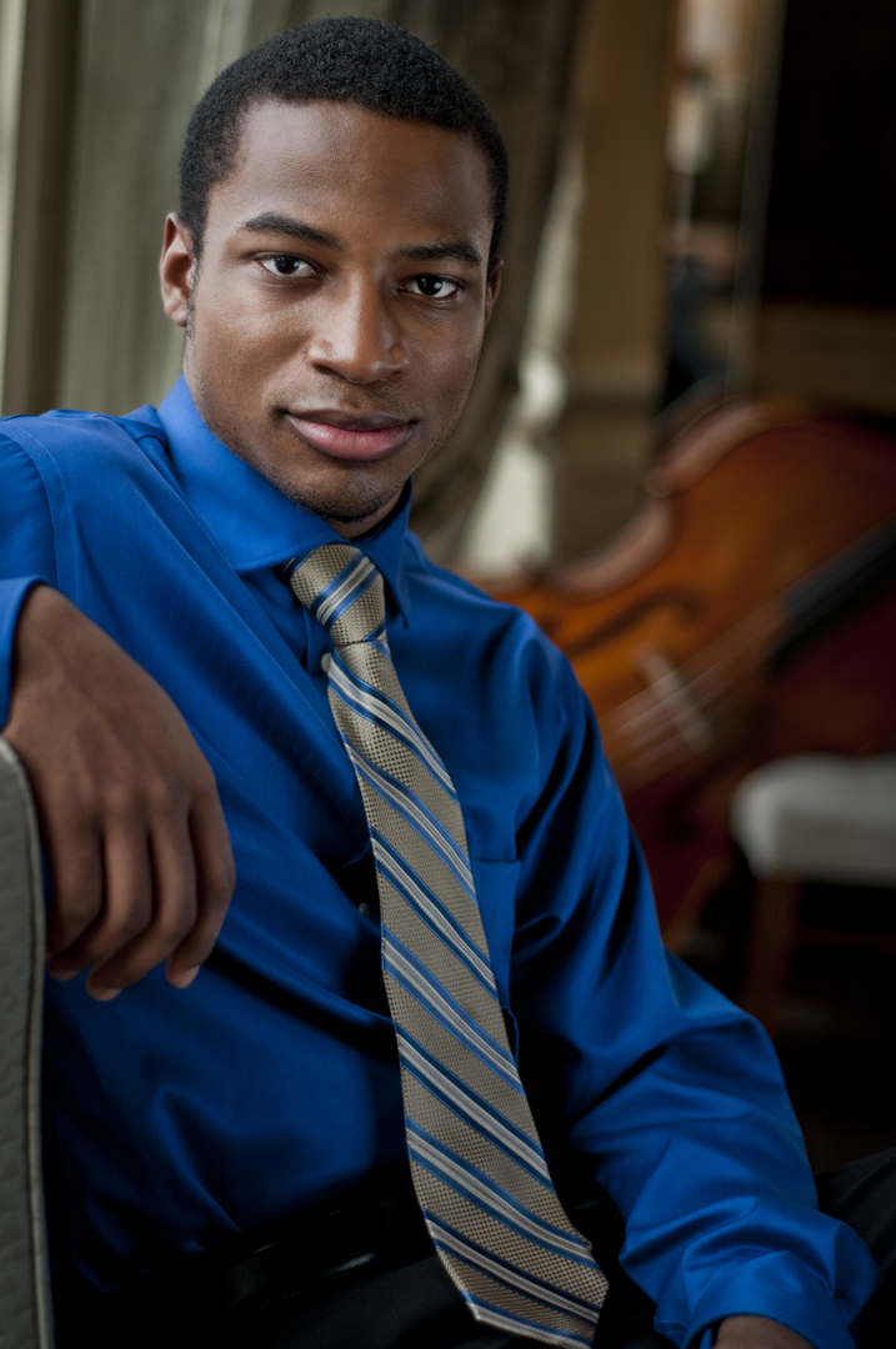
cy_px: 674
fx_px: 2808
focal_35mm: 75
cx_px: 448
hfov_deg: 18.1
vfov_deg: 27.0
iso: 320
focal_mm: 50
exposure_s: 1/250
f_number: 2.2
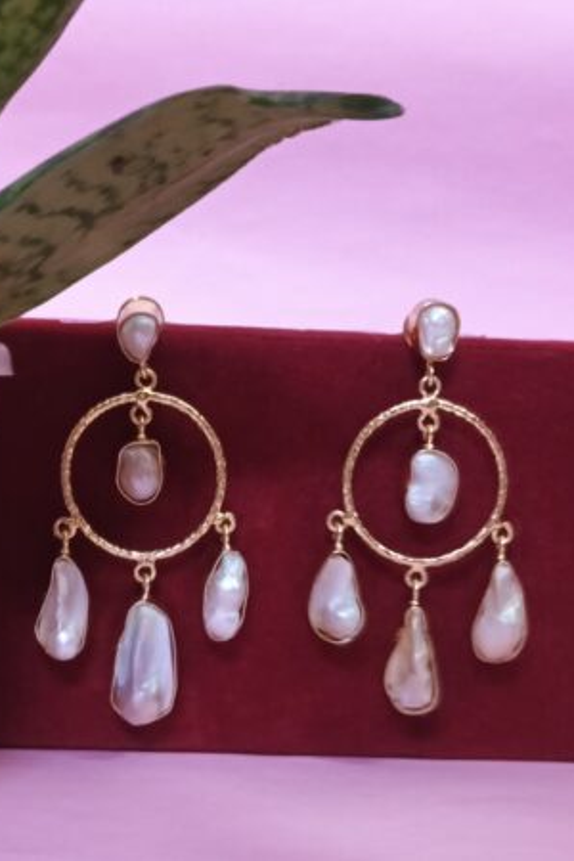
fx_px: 1363
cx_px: 209
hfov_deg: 23.7
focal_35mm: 57
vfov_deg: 35.1
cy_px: 430
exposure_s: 1/20
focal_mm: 4.22
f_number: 1.8
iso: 2024
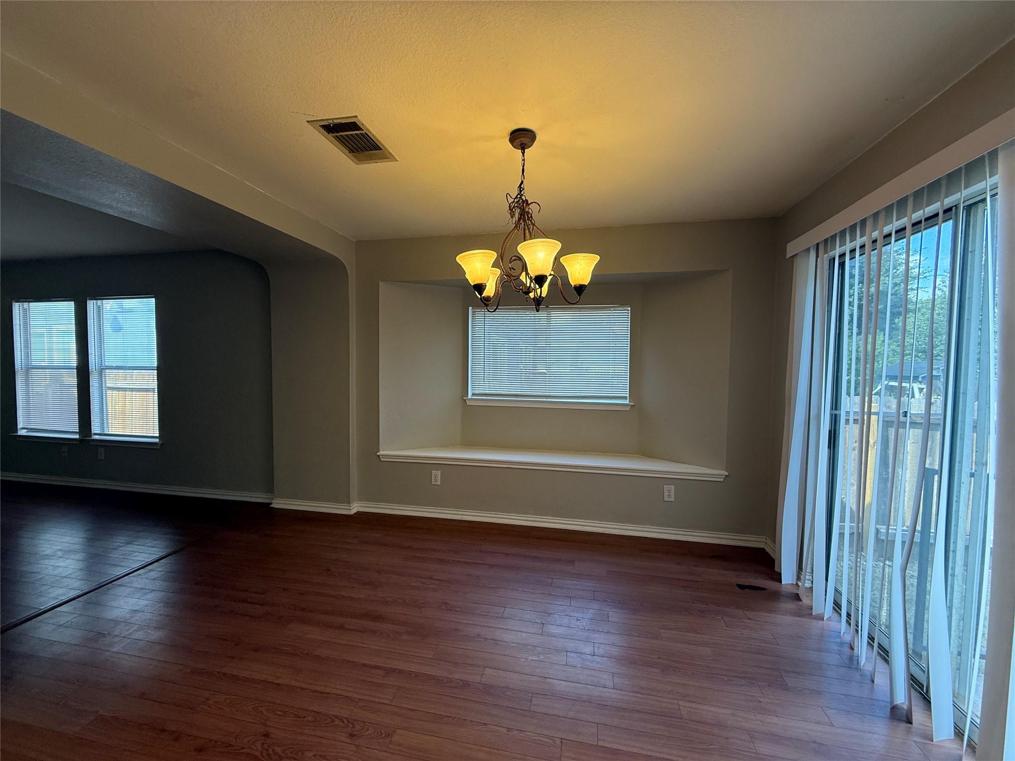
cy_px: 380
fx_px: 411
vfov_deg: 85.7
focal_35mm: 14
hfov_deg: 102.1
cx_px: 508
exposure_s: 1/120
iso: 125
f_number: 2.2
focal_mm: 2.22
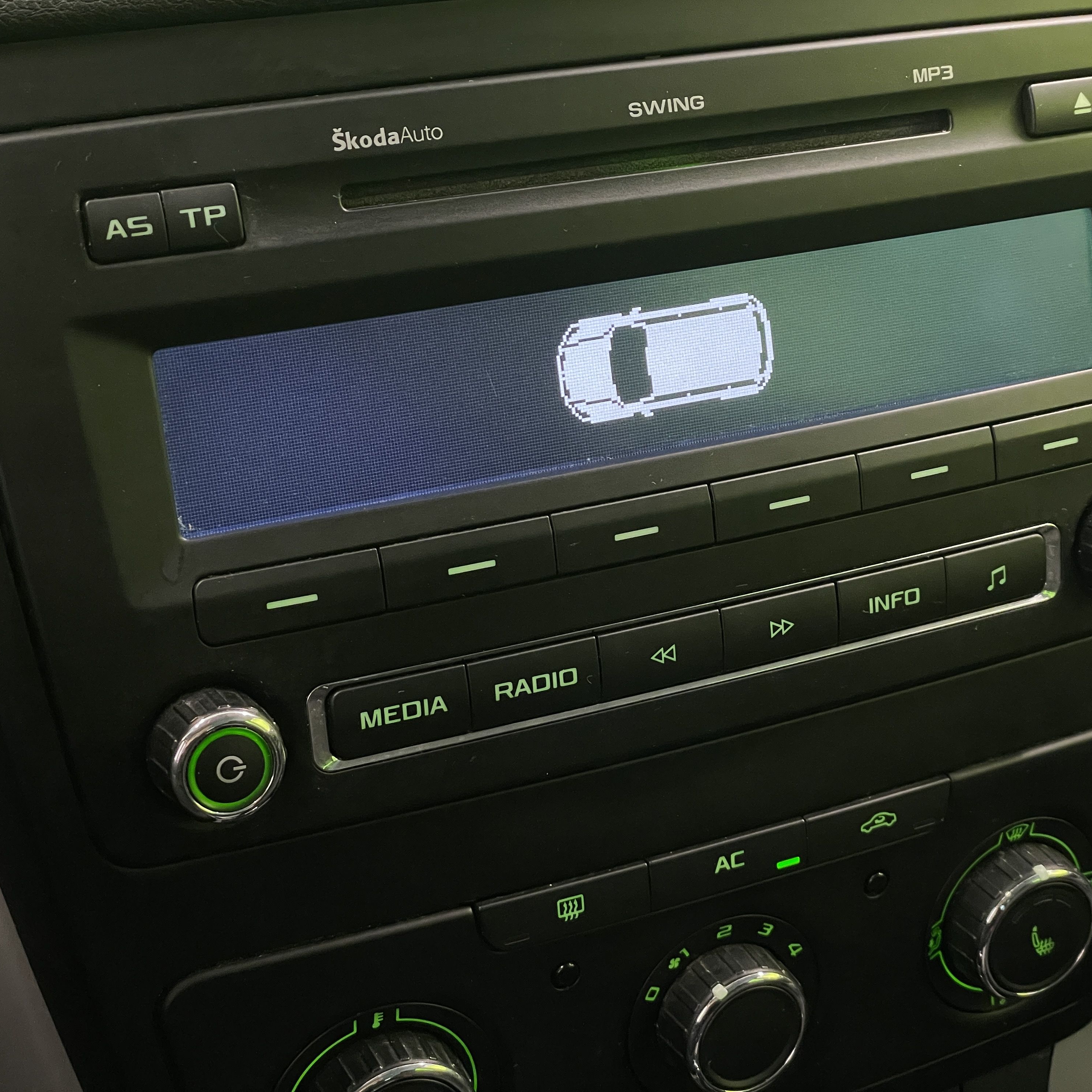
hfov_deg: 27.7
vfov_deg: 27.7
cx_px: 646
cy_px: 540
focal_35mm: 62
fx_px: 2213
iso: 500
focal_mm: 6
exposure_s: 1/50
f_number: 2
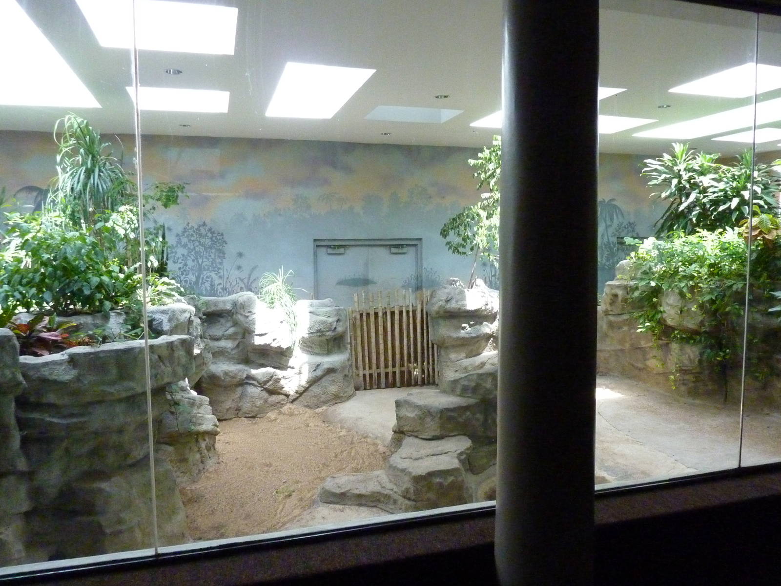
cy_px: 293
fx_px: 564
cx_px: 390
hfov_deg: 69.4
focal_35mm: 25
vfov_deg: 54.9
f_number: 3.3
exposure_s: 1/250
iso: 800
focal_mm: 4.1
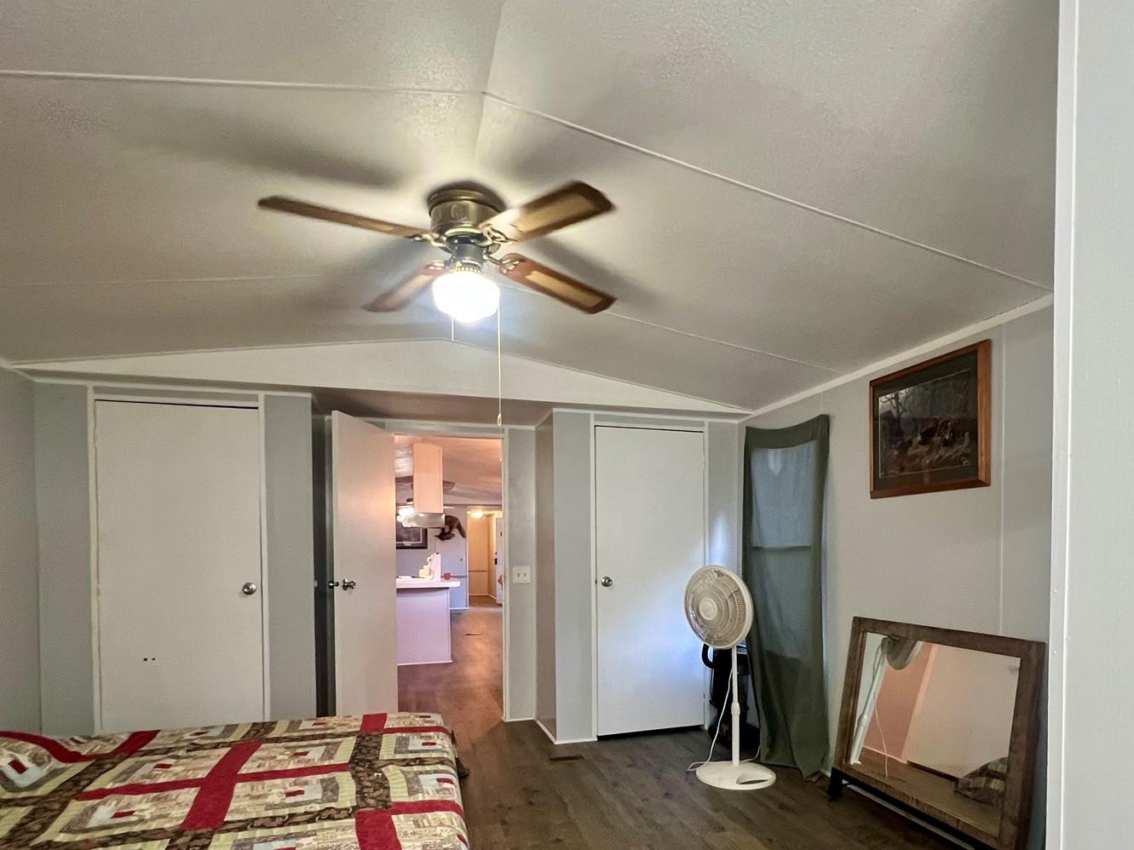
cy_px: 565
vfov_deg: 64.3
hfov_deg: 81.5
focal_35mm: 20
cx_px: 627
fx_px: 655
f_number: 1.8
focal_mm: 1.57
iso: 250
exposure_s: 1/60
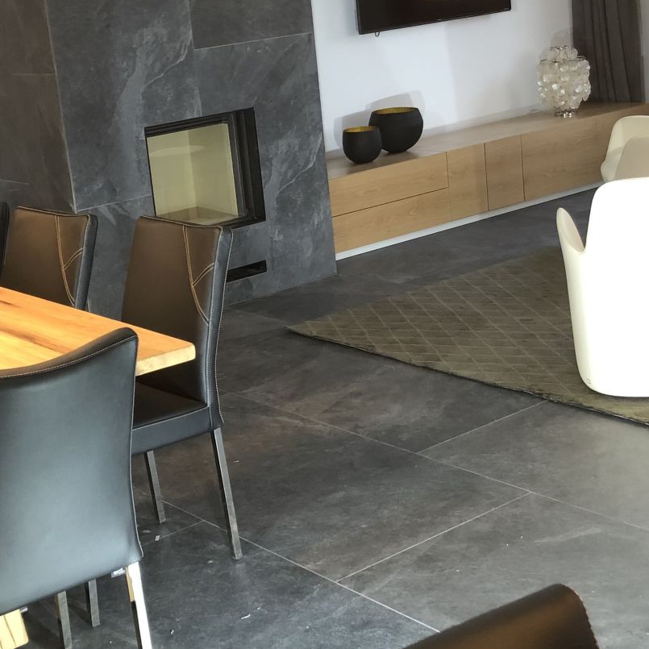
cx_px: 271
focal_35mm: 63
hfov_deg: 27.3
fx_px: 1336
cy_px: 260
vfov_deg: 27.2
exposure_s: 1/17
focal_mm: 3.99
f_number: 1.8
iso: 40
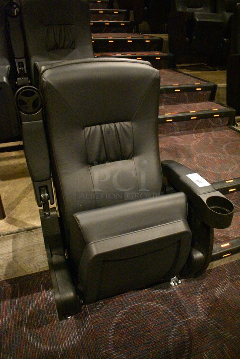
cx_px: 120
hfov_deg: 48.0
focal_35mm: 27
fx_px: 270
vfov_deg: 67.3
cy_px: 180
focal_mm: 18
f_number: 3.5
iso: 12800
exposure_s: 1/40
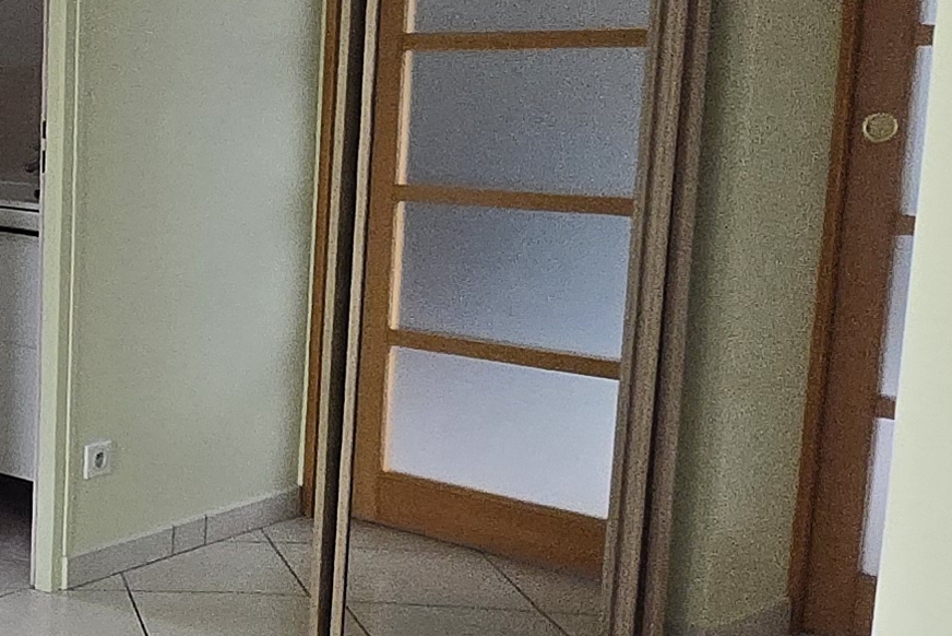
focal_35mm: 62
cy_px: 304
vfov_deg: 21.9
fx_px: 1640
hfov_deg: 24.0
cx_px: -543
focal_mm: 1.7
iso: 125
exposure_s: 1/50
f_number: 2.2
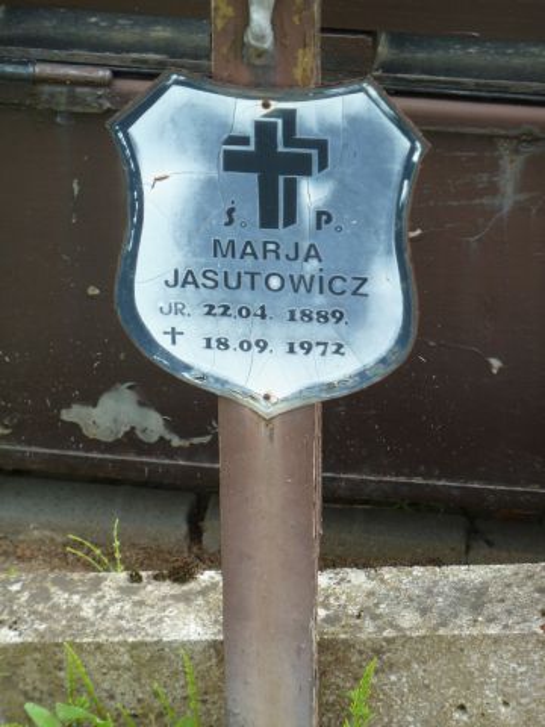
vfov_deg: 10.1
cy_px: 364
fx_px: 4114
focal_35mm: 196
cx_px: 272
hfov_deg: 7.6
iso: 160
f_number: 4.5
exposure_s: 1/200
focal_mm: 32.1
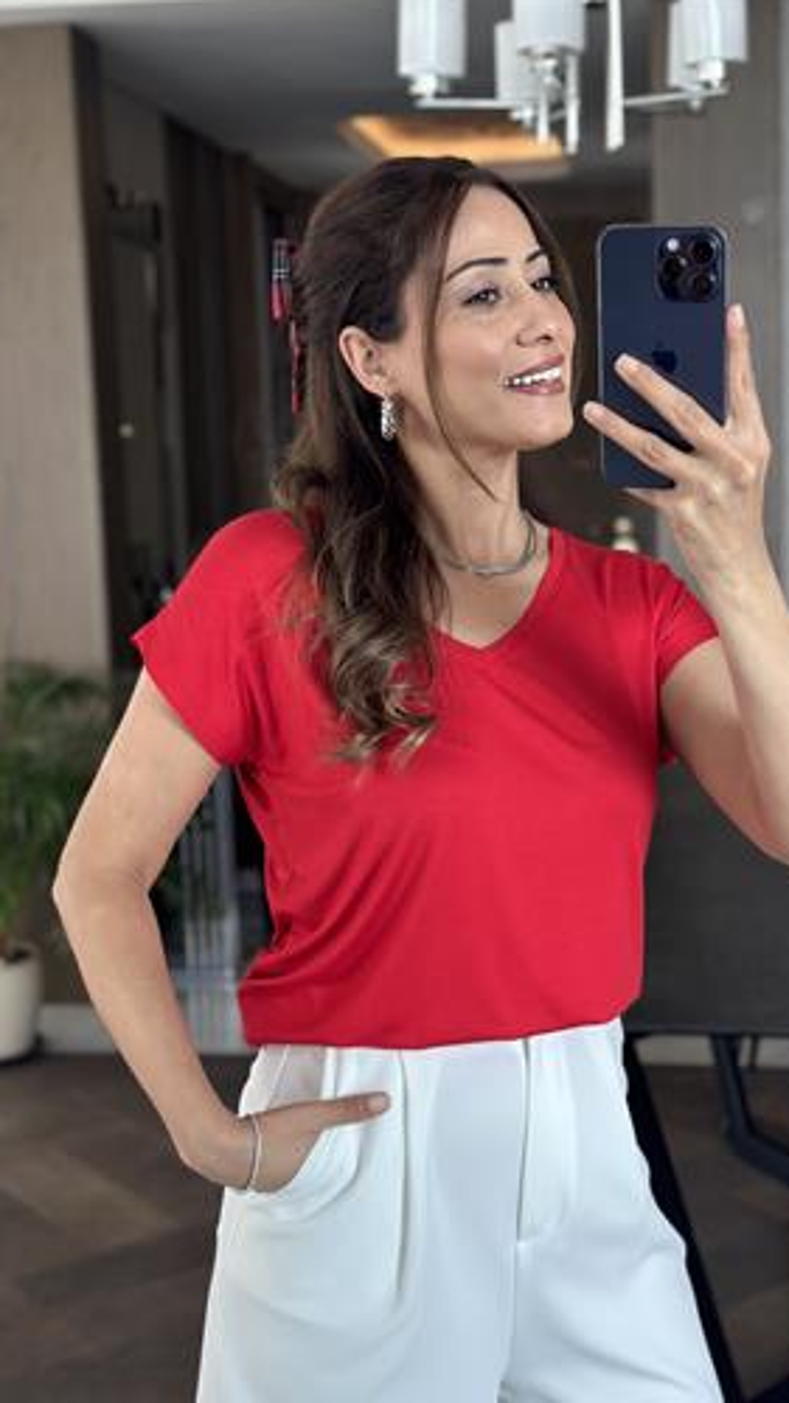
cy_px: 699
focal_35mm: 53
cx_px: 466
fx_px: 1973
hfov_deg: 22.6
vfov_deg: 39.2
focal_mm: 6.86
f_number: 1.78
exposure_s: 1/120
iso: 64
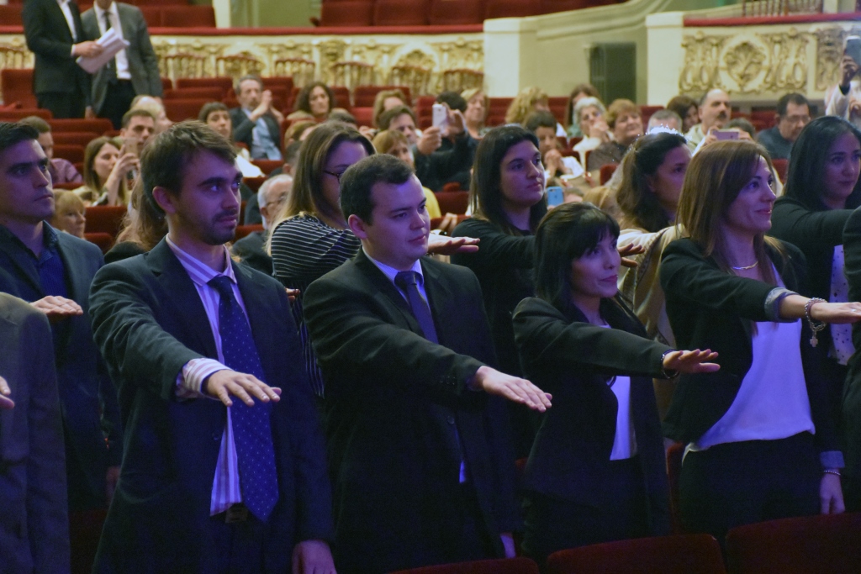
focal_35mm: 112
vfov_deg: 12.2
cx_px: 430
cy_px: 287
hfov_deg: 18.2
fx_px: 2691
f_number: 5
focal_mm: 75
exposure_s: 1/15
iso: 12800
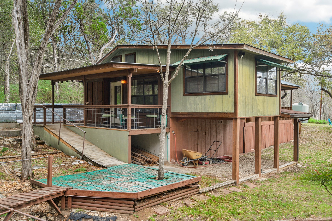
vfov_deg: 42.3
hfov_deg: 60.3
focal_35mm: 31
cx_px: 166
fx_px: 286
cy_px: 110
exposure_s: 1/20
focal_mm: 21
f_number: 8
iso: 400
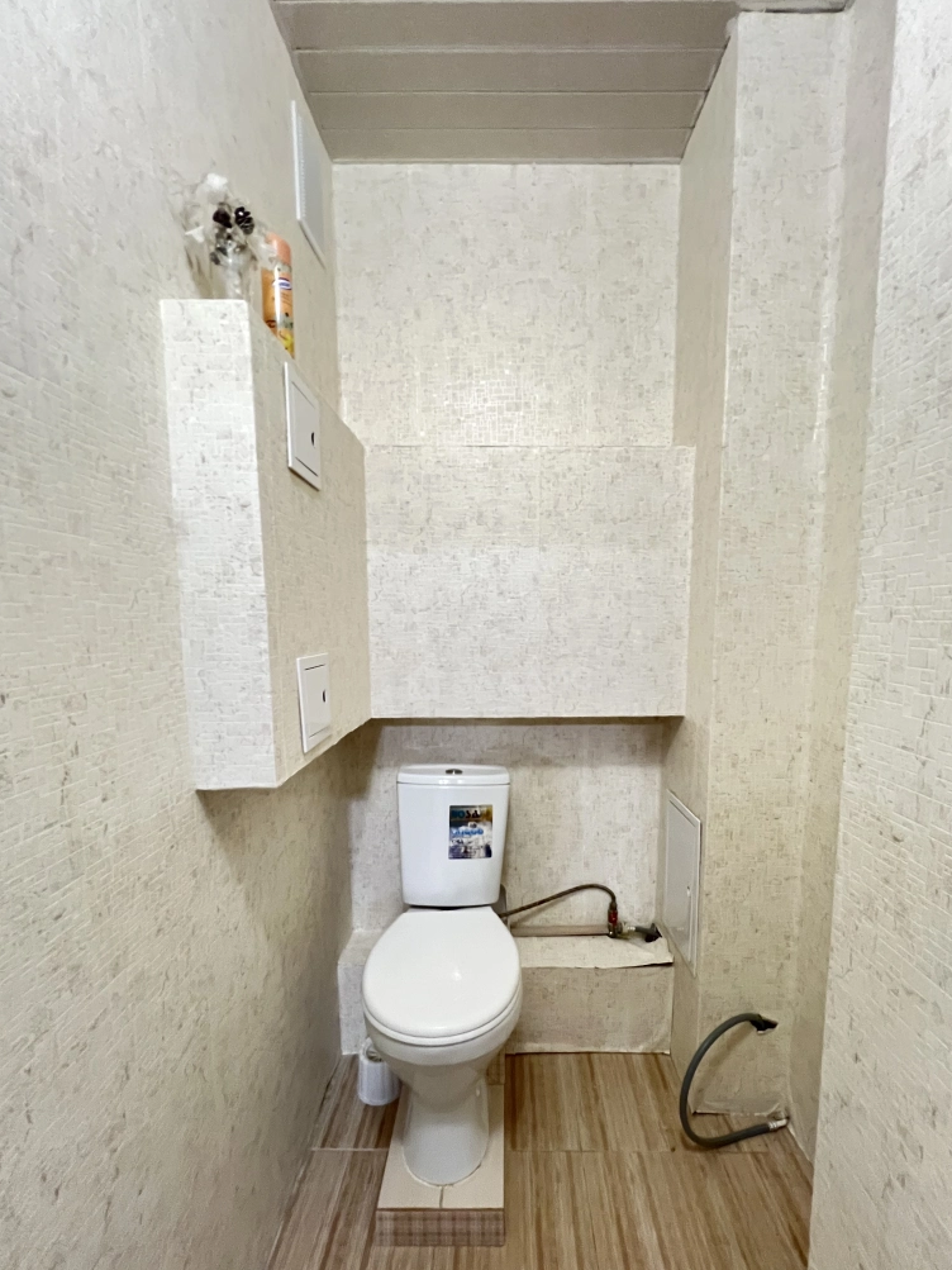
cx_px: 499
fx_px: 513
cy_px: 680
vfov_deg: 101.9
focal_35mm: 14
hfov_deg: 85.6
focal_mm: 1.57
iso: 640
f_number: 1.8
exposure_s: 1/34
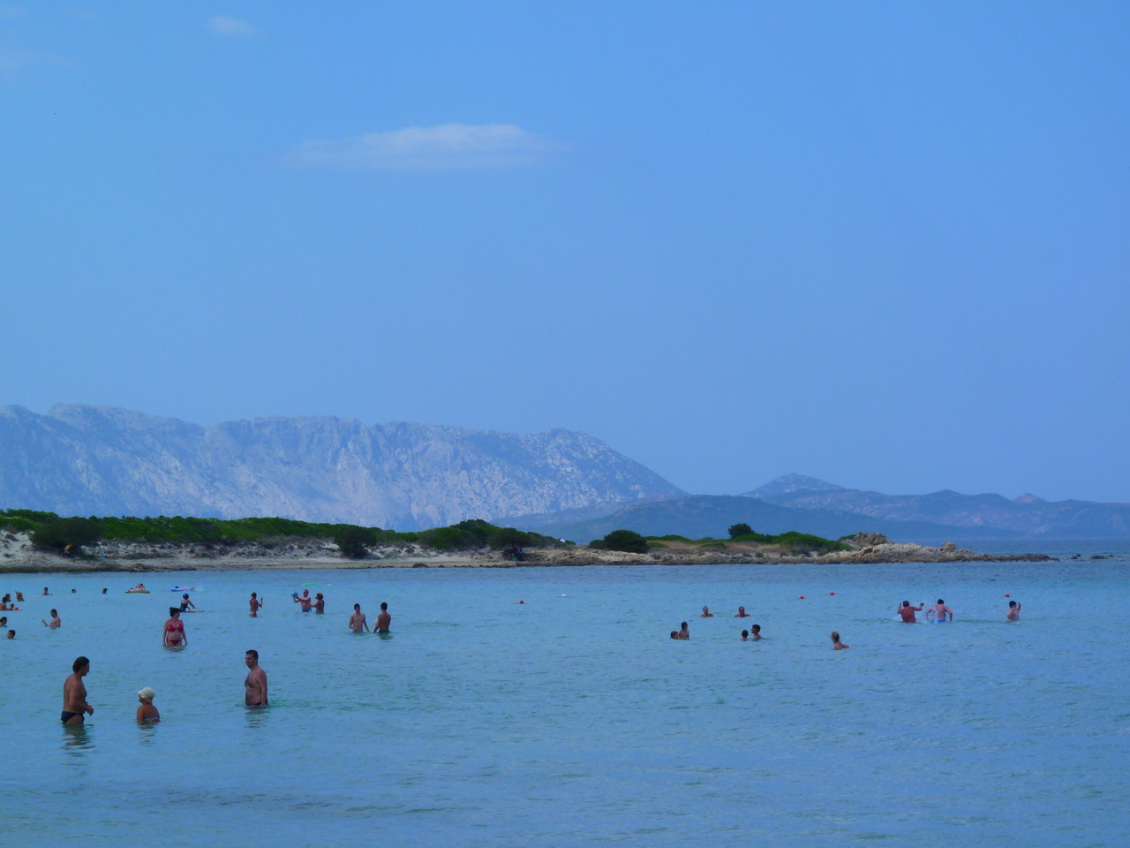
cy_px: 424
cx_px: 565
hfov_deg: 16.1
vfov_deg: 12.1
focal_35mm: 122
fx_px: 3983
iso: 80
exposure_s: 1/500
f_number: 5.6
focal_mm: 21.6
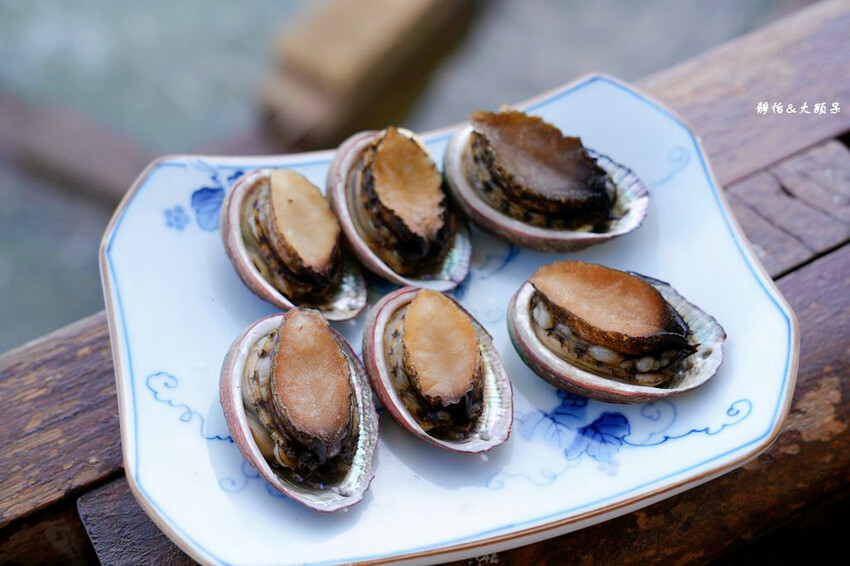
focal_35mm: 52
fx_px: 1227
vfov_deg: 26.0
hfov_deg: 38.2
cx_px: 425
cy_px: 283
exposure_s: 1/160
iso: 160
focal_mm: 52
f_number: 6.3
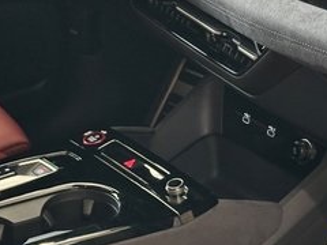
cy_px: -3
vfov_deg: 11.5
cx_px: 192
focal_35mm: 128
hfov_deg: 15.4
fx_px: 1209
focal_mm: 6.86
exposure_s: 1/40
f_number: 1.78
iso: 250
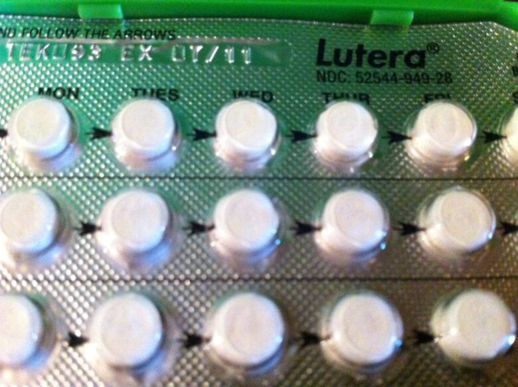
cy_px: 194
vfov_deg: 40.6
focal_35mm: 35
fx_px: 523
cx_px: 259
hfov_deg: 52.7
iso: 1000
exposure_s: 1/15
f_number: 2.8
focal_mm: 3.85
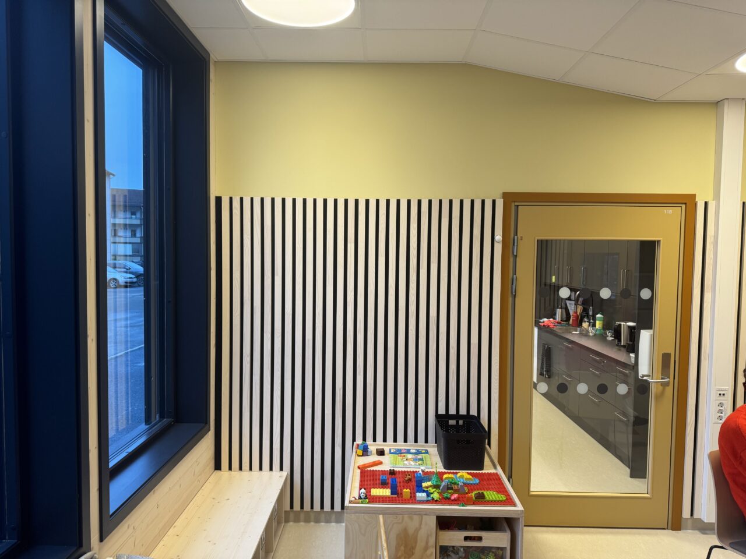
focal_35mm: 24
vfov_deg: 56.8
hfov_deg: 71.6
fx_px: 517
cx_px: 373
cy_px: 280
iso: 125
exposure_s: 1/100
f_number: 1.78
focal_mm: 6.76
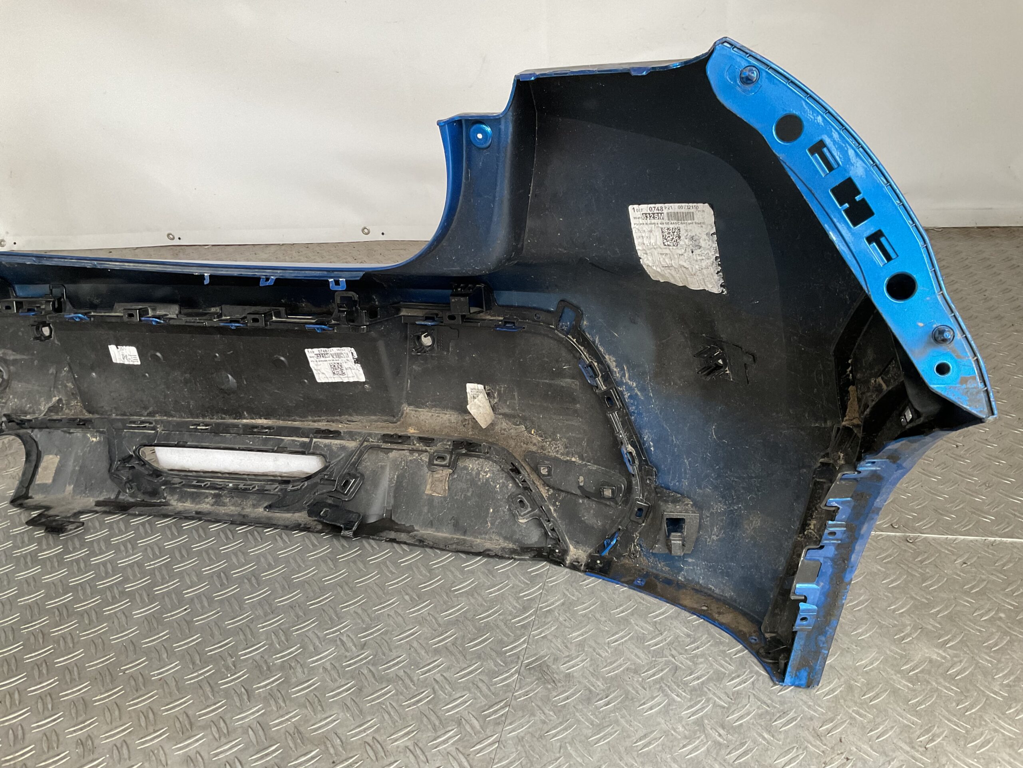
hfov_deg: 61.7
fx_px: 857
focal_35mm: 29
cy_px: 384
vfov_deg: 48.2
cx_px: 512
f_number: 1.8
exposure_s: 1/60
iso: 100
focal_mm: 3
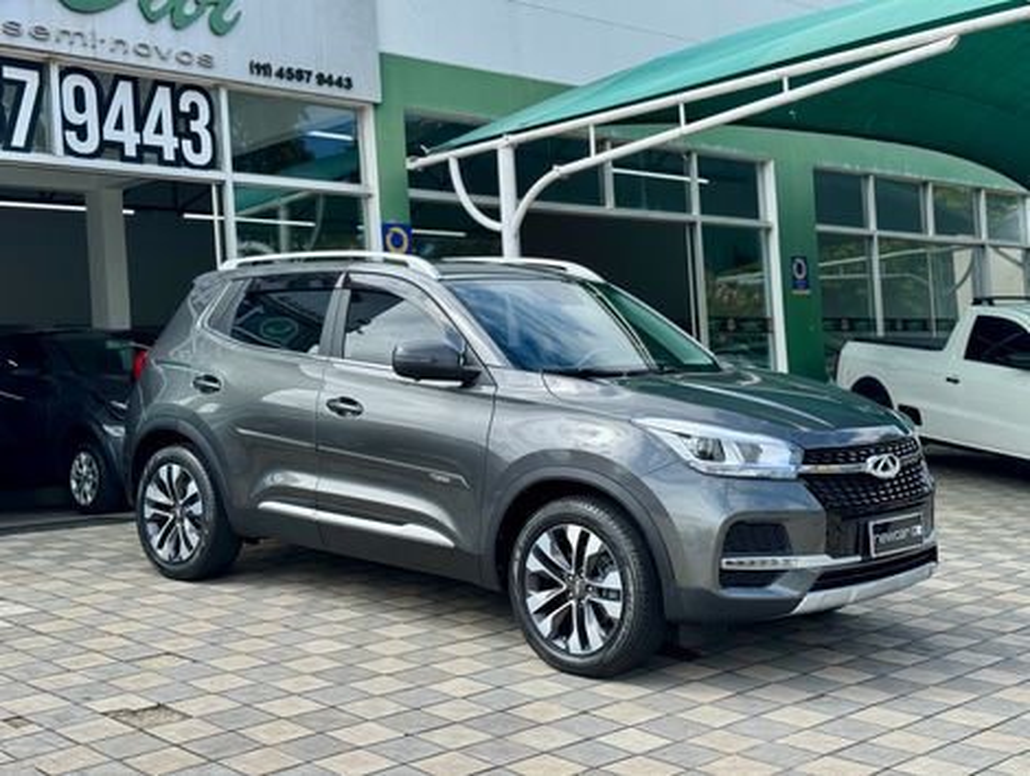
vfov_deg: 30.3
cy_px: 388
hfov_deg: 39.6
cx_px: 515
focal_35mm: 48
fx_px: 1430
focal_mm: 6.76
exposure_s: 1/3096
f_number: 1.78
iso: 64
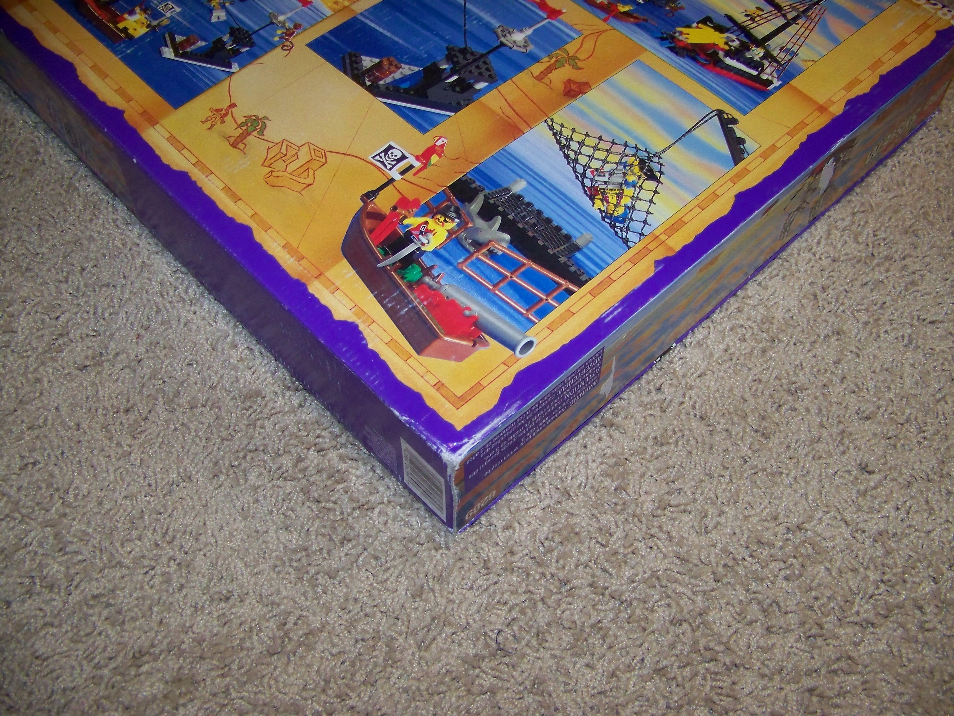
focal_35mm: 36
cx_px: 477
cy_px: 358
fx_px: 992
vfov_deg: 39.7
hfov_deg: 51.4
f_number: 2.8
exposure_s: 1/30
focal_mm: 5.85
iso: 200
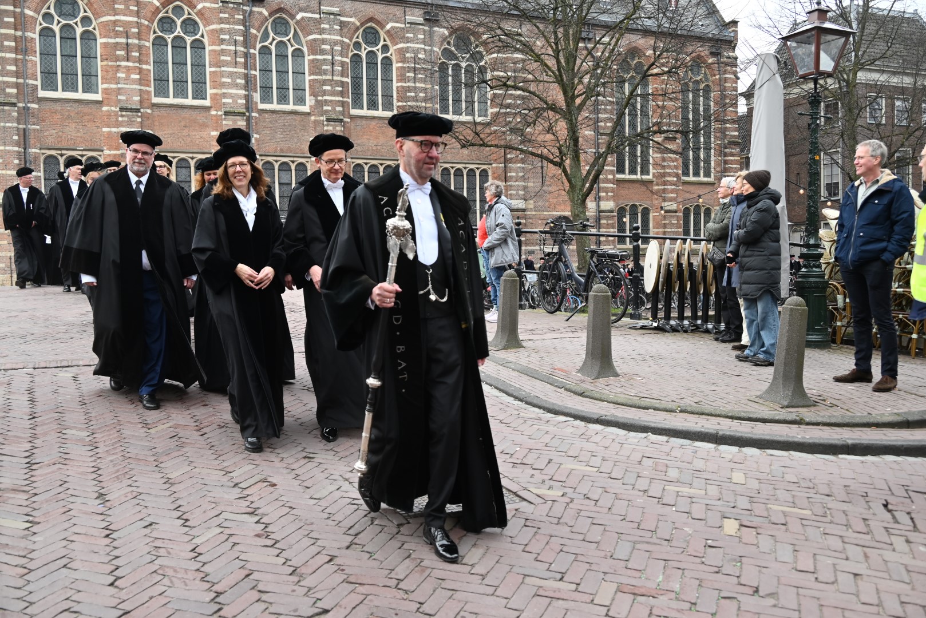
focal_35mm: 34
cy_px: 309
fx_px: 862
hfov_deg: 56.5
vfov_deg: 39.4
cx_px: 463
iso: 400
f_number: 4.8
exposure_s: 1/200
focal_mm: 33.5
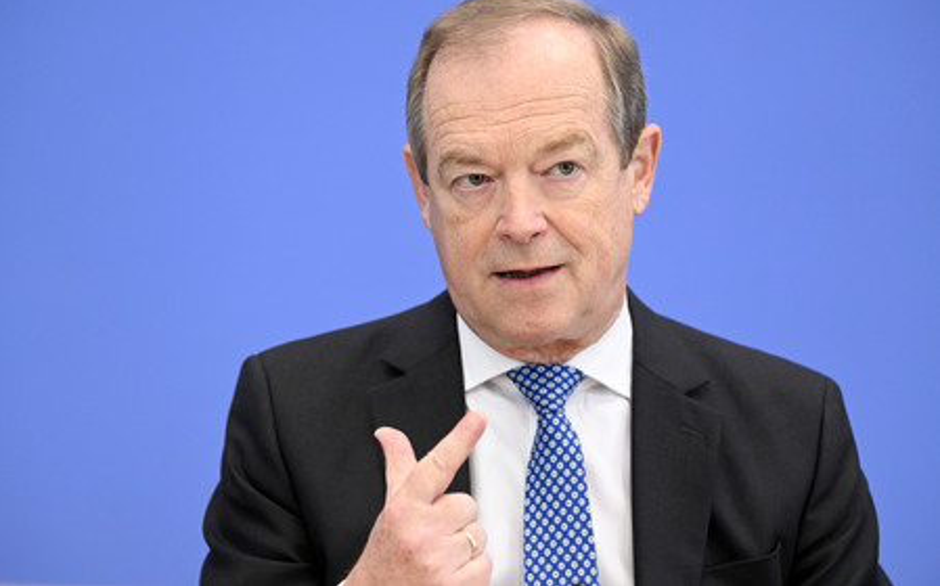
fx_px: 3277
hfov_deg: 16.3
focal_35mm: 128
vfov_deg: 10.2
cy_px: 274
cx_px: 470
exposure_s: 1/1250
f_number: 3.5
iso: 4000
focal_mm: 125
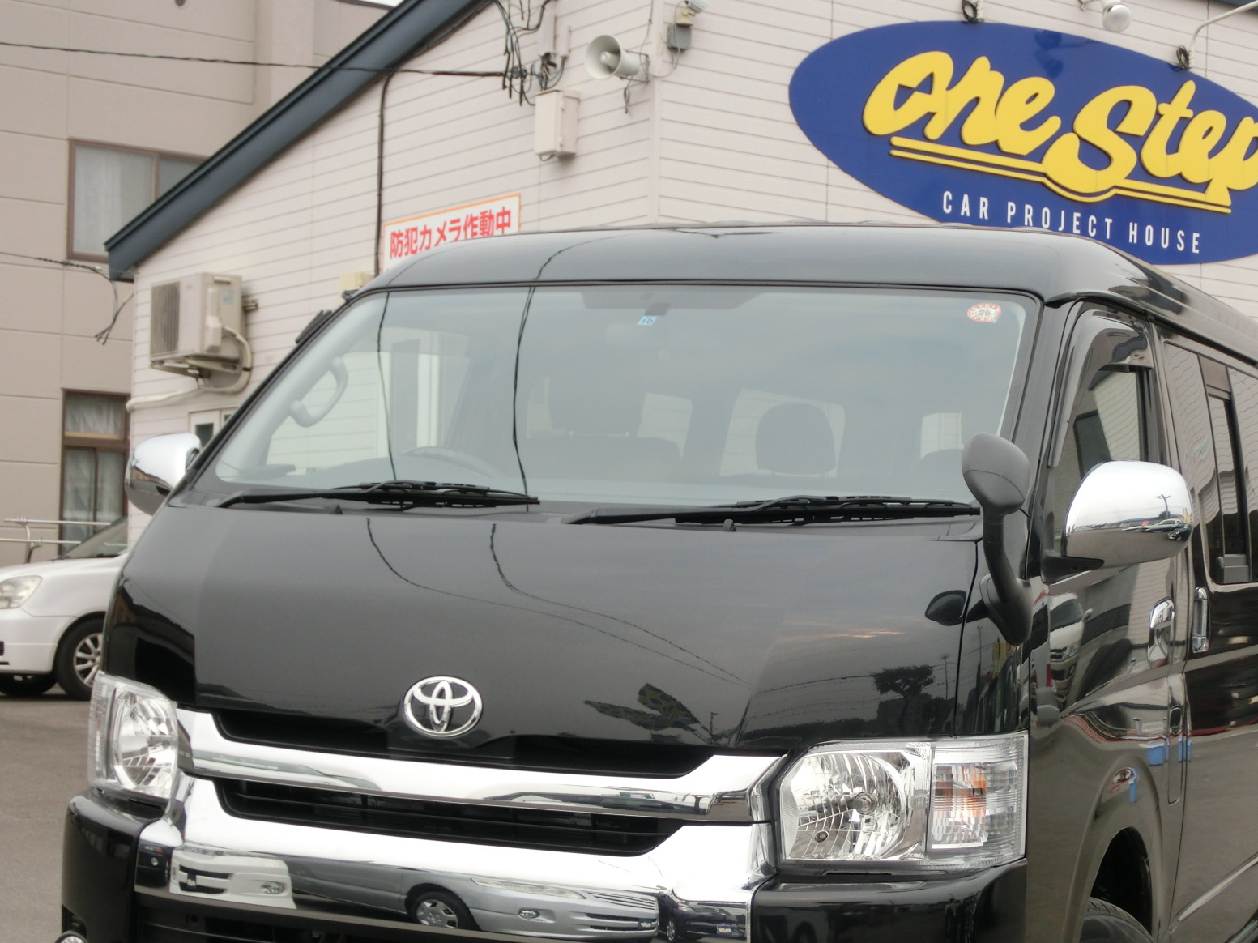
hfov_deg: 31.1
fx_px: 2253
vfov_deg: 23.6
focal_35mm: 62
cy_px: 611
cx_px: 778
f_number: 4.2
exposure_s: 1/200
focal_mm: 8.29
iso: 80
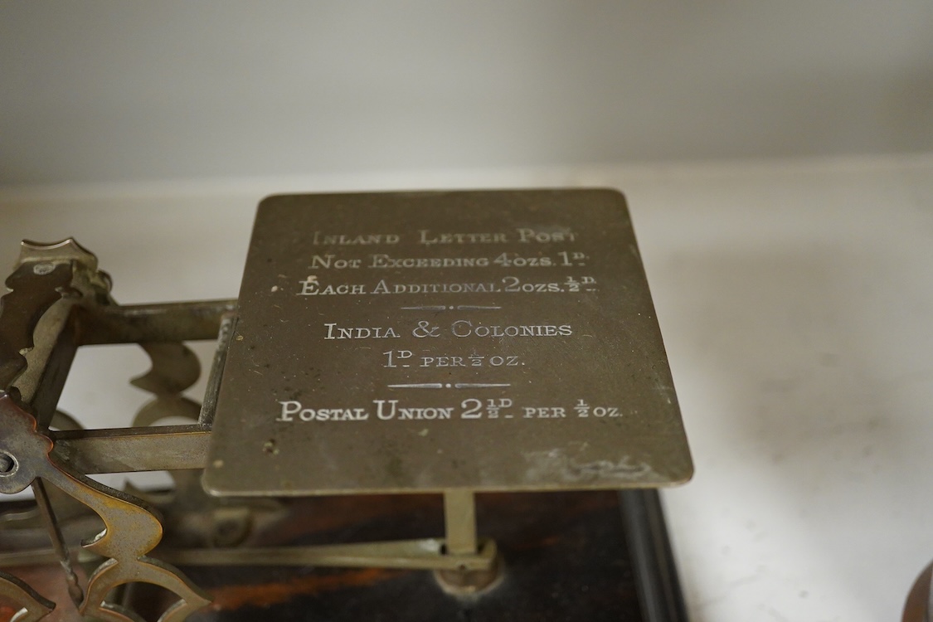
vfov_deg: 29.9
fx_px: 1166
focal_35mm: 45
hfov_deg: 43.6
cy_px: 311
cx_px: 466
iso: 2500
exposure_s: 1/160
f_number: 3.5
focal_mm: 30
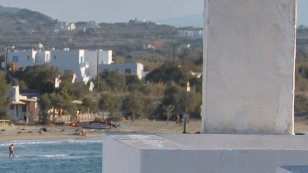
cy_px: 265
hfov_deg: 4.8
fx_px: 3650
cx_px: -290
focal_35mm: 447
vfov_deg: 2.7
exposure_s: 1/250
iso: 100
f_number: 8
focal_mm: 62
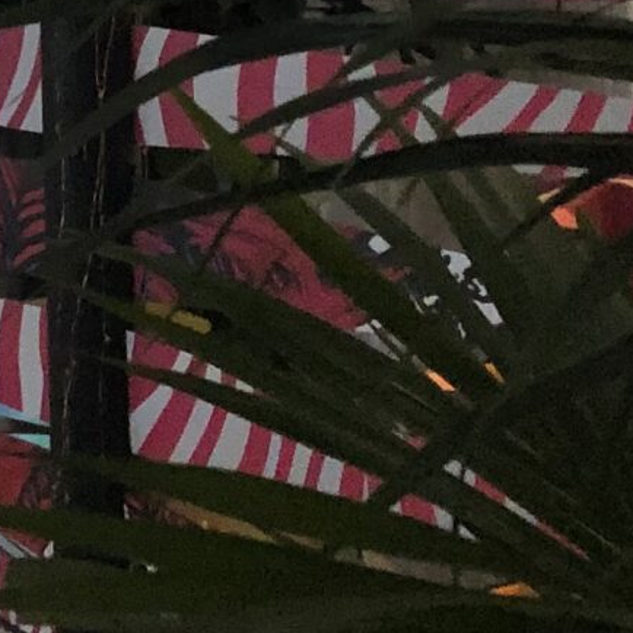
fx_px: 3021
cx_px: -1113
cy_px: -440
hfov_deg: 9.8
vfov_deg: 11.3
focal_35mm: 146
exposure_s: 1/17
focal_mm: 4
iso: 64
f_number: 1.8
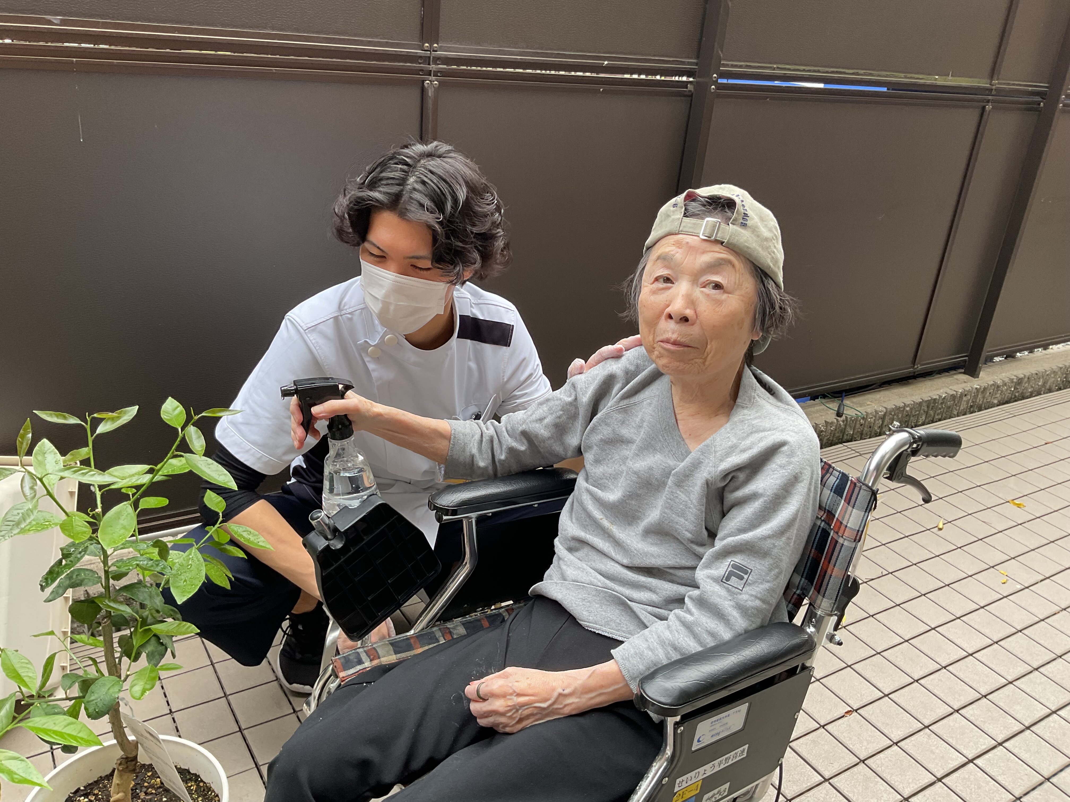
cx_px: 535
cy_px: 401
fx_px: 896
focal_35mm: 29
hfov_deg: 61.7
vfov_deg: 48.2
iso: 32
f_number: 1.8
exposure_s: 1/120
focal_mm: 3
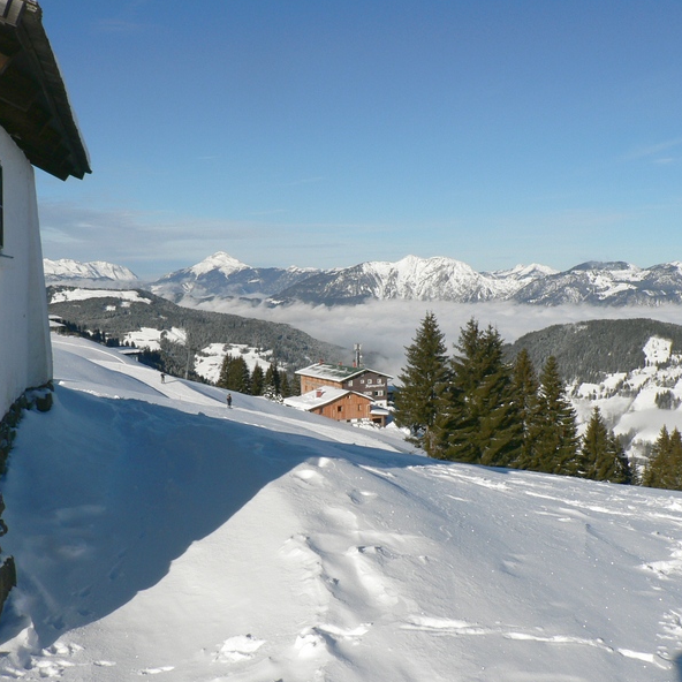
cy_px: 342
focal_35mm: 43
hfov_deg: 39.1
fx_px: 958
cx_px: 303
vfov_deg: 39.2
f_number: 5.6
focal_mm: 6
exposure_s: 1/640
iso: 80
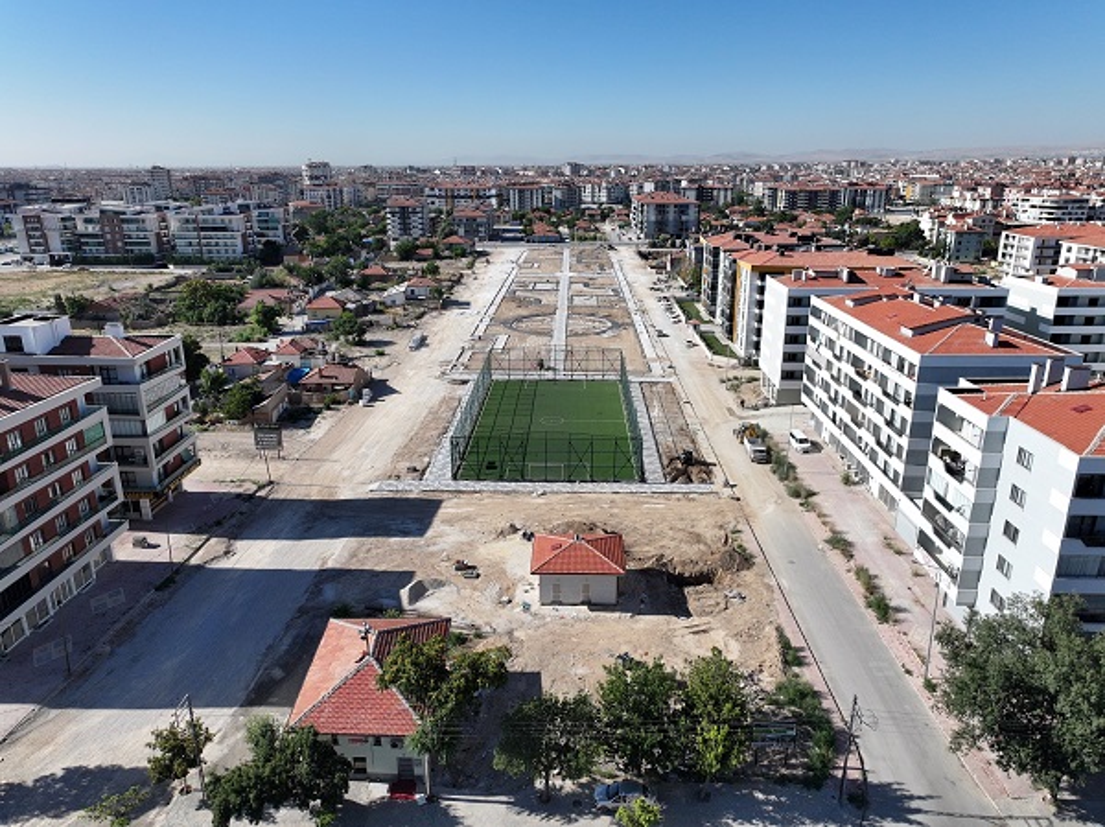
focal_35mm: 24
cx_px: 552
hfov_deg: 71.6
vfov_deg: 56.7
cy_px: 414
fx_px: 766
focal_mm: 12.29
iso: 100
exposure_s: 1/2000
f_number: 2.8
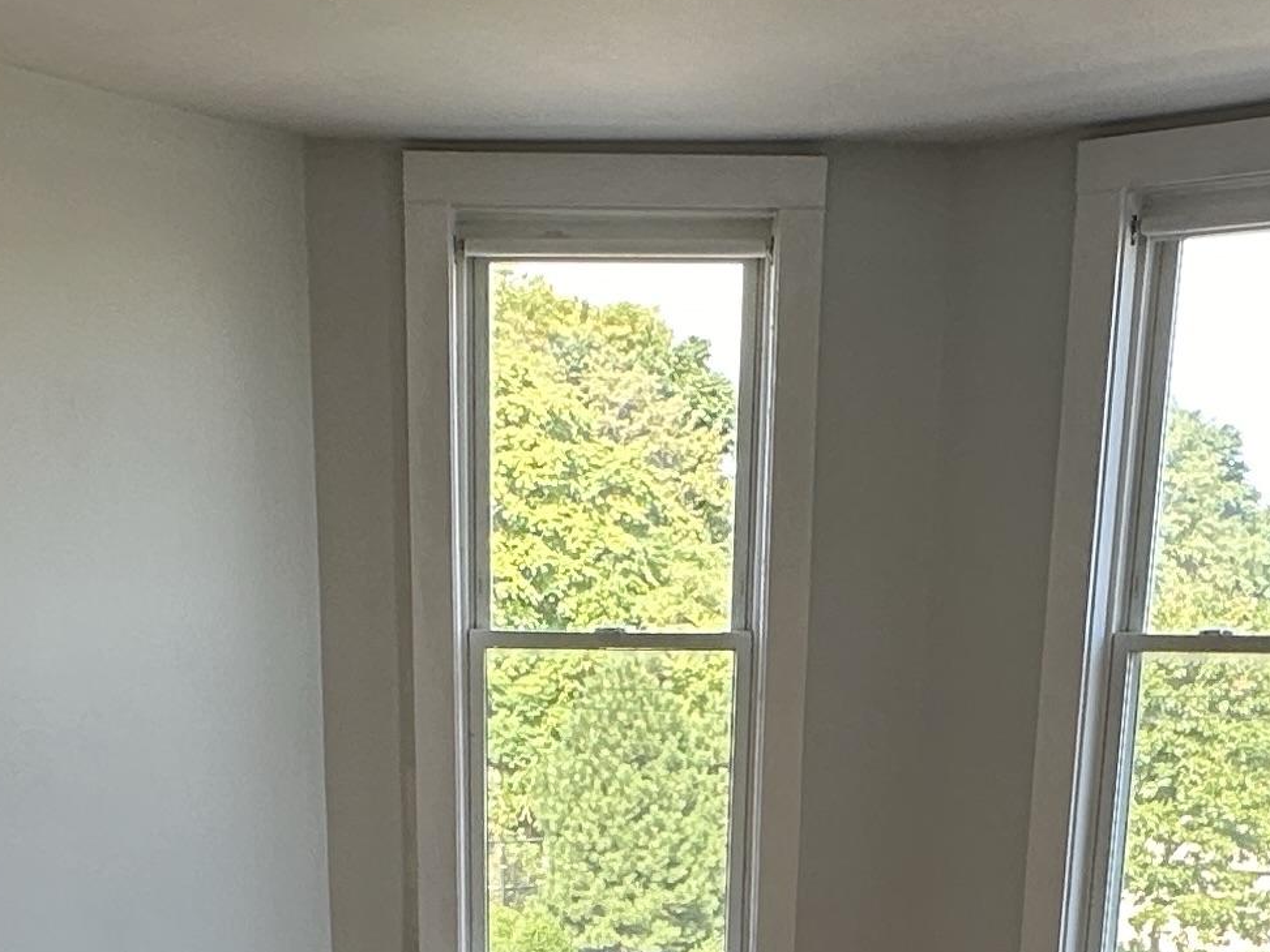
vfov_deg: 21.8
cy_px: 1347
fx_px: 2128
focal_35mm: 58
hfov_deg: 33.2
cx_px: 547
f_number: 2.2
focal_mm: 2.22
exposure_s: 1/120
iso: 64
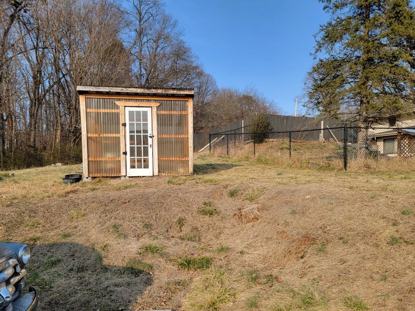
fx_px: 324
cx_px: 194
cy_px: 166
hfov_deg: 65.2
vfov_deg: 51.3
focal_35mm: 27
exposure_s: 1/458
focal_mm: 6.7
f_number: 1.8
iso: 16
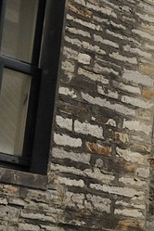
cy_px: -28
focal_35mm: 186
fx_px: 1193
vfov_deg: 10.9
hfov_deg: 6.6
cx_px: 493
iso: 400
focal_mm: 29
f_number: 18
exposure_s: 1/160
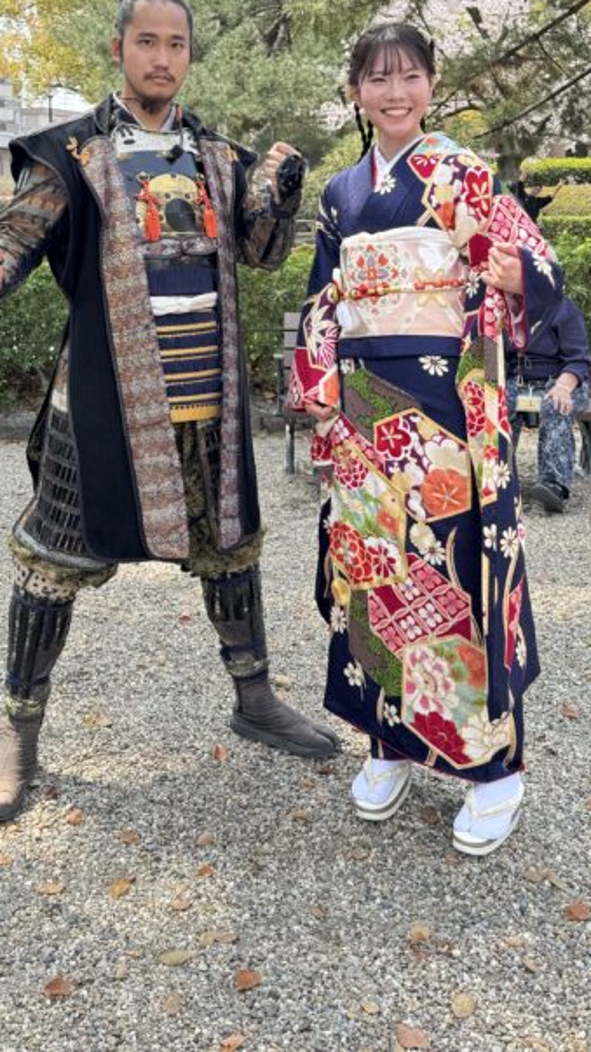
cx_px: 252
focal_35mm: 39
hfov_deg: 30.4
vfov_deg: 49.6
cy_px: 269
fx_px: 1087
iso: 80
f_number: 1.78
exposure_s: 1/582
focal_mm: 6.76
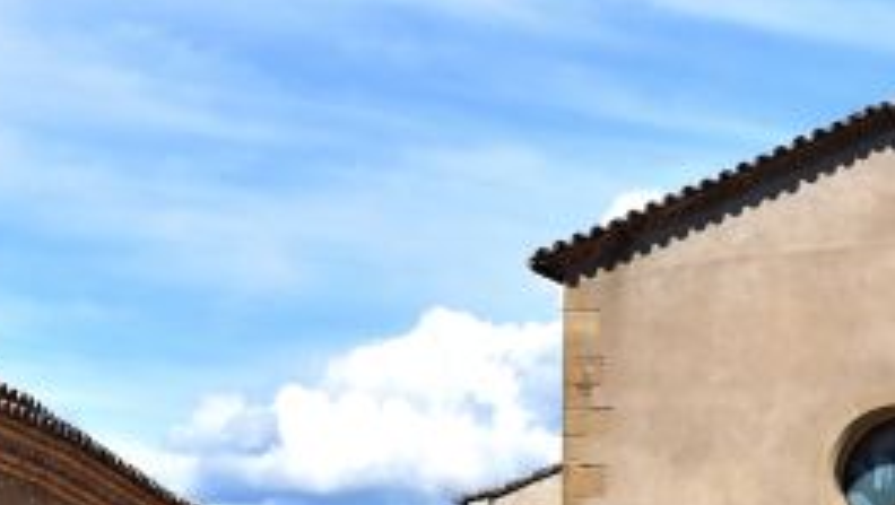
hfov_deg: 15.7
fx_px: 3183
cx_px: 871
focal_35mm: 134
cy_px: 285
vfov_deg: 9.1
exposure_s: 1/1000
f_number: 16
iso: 1000
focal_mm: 22
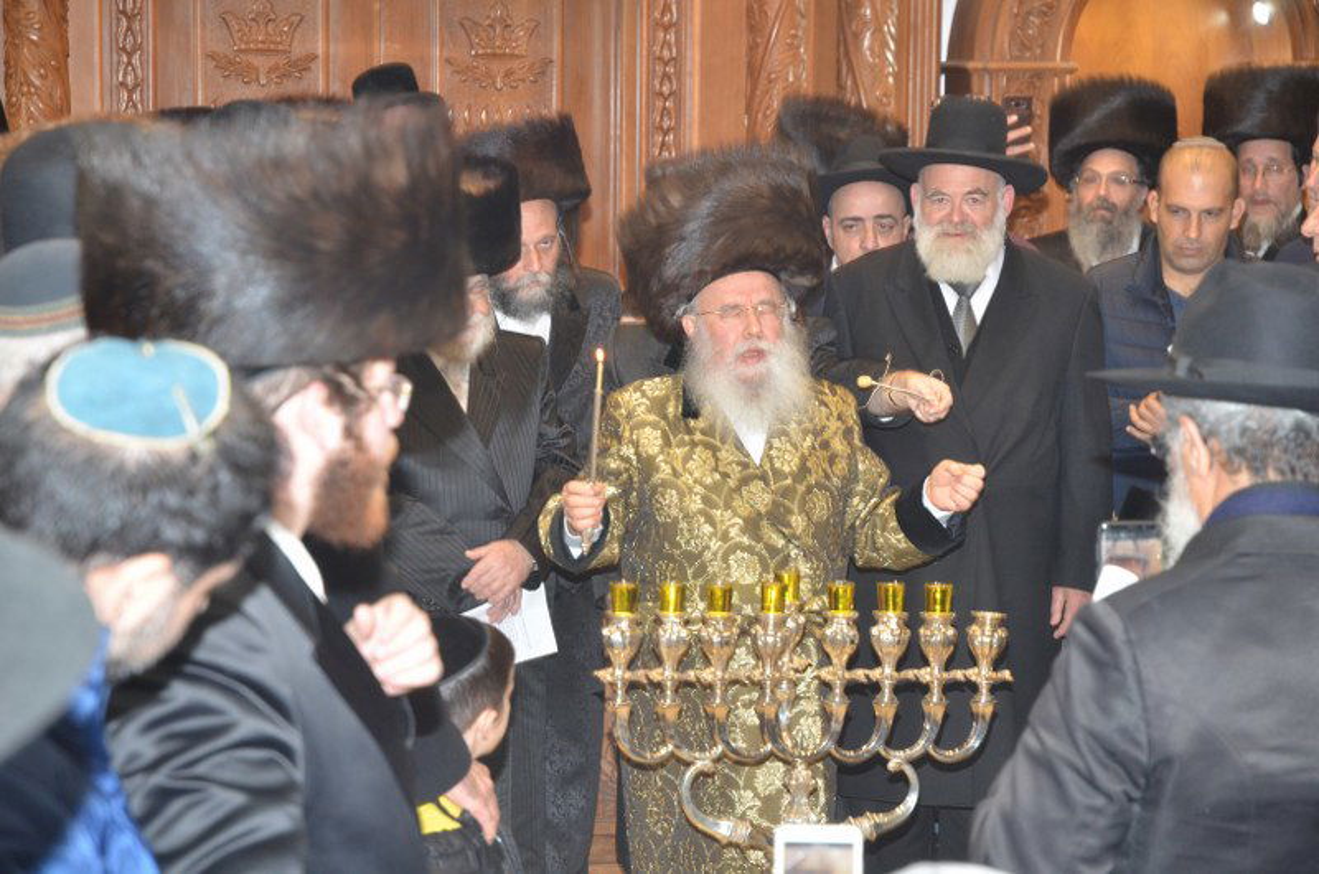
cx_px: 660
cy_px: 437
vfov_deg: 13.0
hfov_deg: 19.5
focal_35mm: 105
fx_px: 3839
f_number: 4.5
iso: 800
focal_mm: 70
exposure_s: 1/60
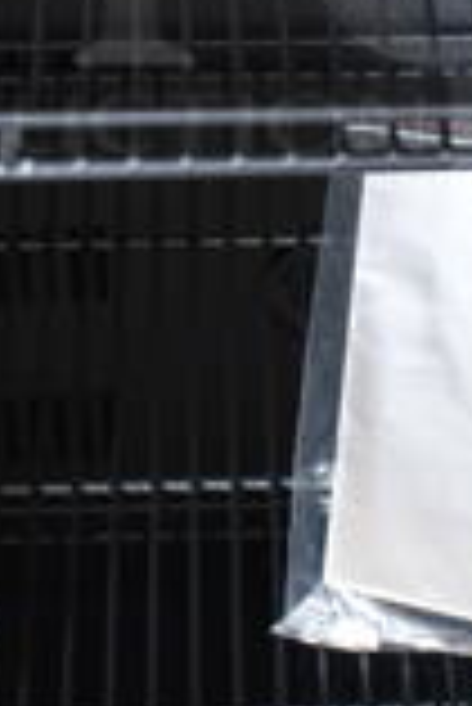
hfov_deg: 8.7
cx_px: 400
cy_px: -65
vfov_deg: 12.8
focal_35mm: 157
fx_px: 3081
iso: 1250
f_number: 3.5
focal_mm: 18
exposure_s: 1/30
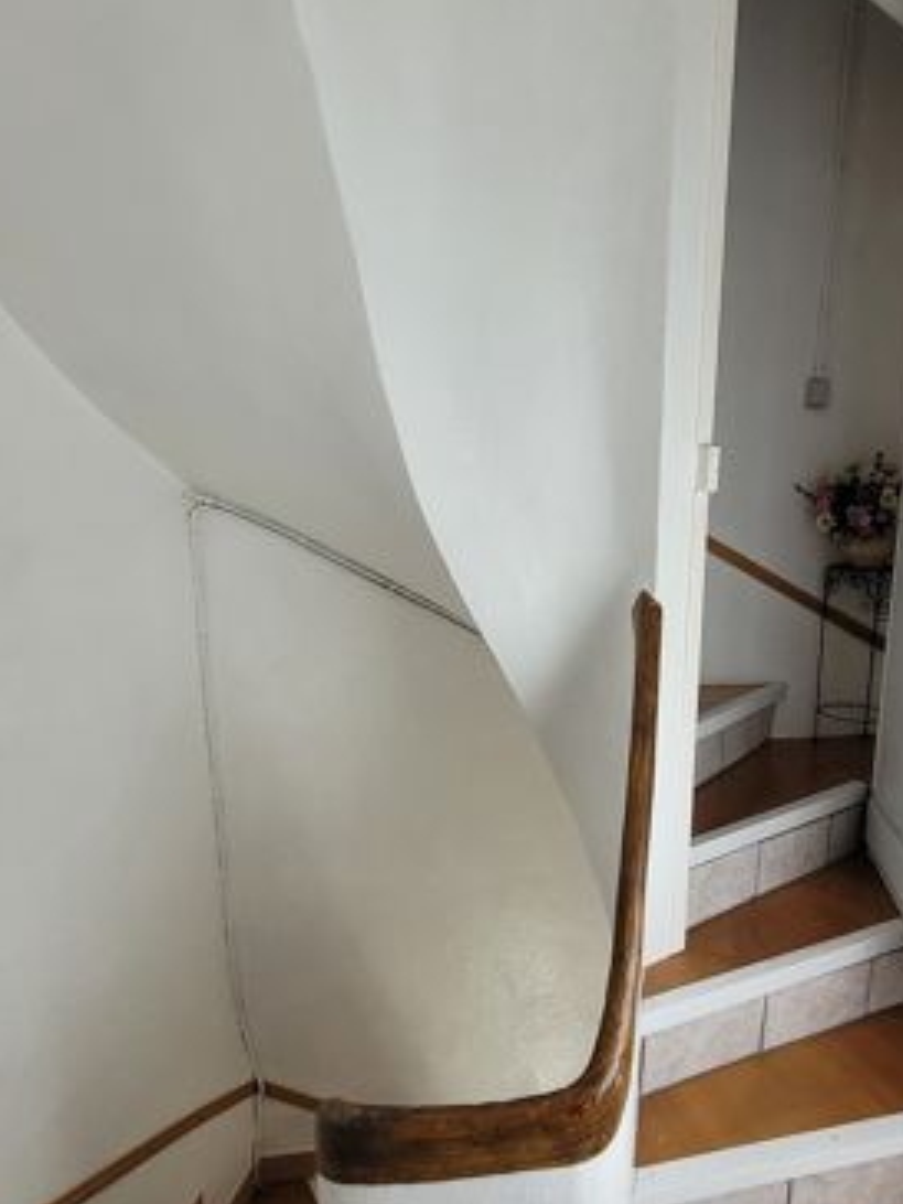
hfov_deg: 67.4
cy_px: 688
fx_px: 661
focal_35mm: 19
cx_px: 577
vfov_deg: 84.1
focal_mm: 1.74
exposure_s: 1/50
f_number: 2.2
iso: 50
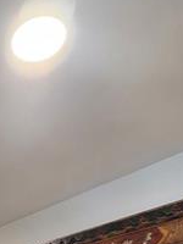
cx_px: -63
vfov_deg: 26.3
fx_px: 352
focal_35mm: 50
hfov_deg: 24.8
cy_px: 376
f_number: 2.2
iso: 200
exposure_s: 1/60
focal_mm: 2.2
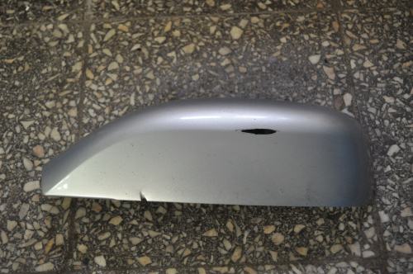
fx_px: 516
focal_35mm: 45
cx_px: 206
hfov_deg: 43.7
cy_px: 137
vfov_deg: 29.8
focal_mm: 30
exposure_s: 1/20
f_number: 4.5
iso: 1600
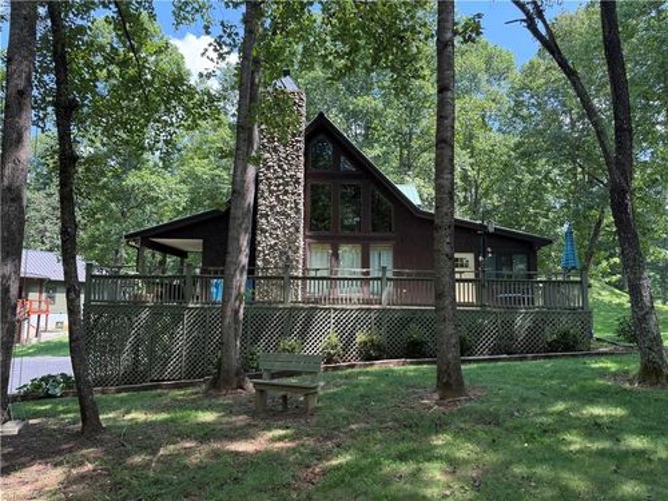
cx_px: 334
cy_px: 250
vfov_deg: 56.8
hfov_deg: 71.6
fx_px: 463
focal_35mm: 24
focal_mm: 6.76
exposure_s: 1/484
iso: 100
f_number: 1.78
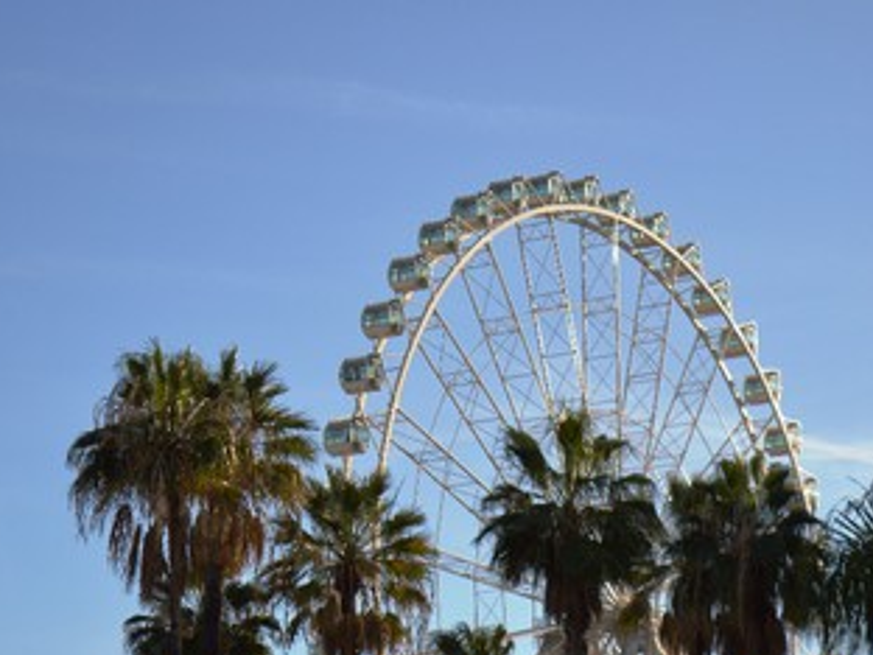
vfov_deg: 12.3
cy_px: 354
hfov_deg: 16.4
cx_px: 431
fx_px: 3026
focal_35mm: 120
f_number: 5.6
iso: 100
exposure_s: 1/640
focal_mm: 52
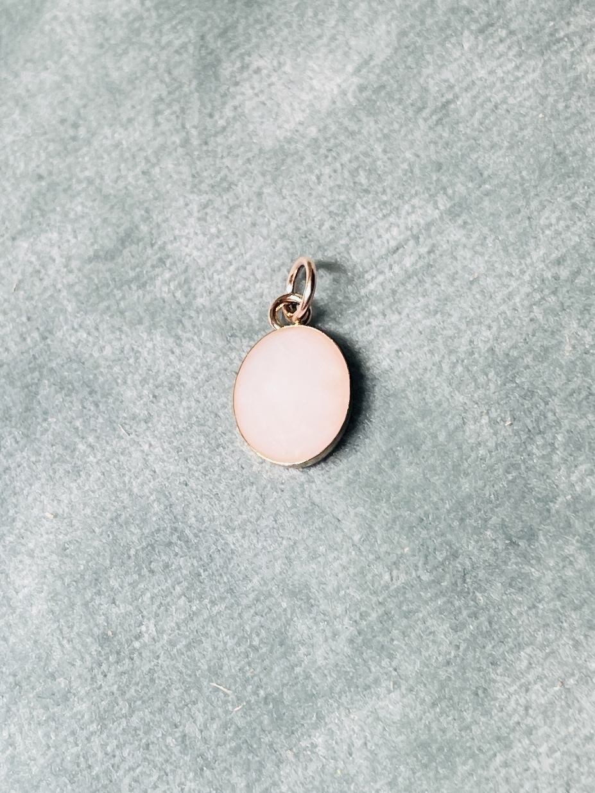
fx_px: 596
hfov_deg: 53.1
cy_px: 396
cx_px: 298
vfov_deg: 67.3
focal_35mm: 26
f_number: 1.6
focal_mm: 4.2
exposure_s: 1/121
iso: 32
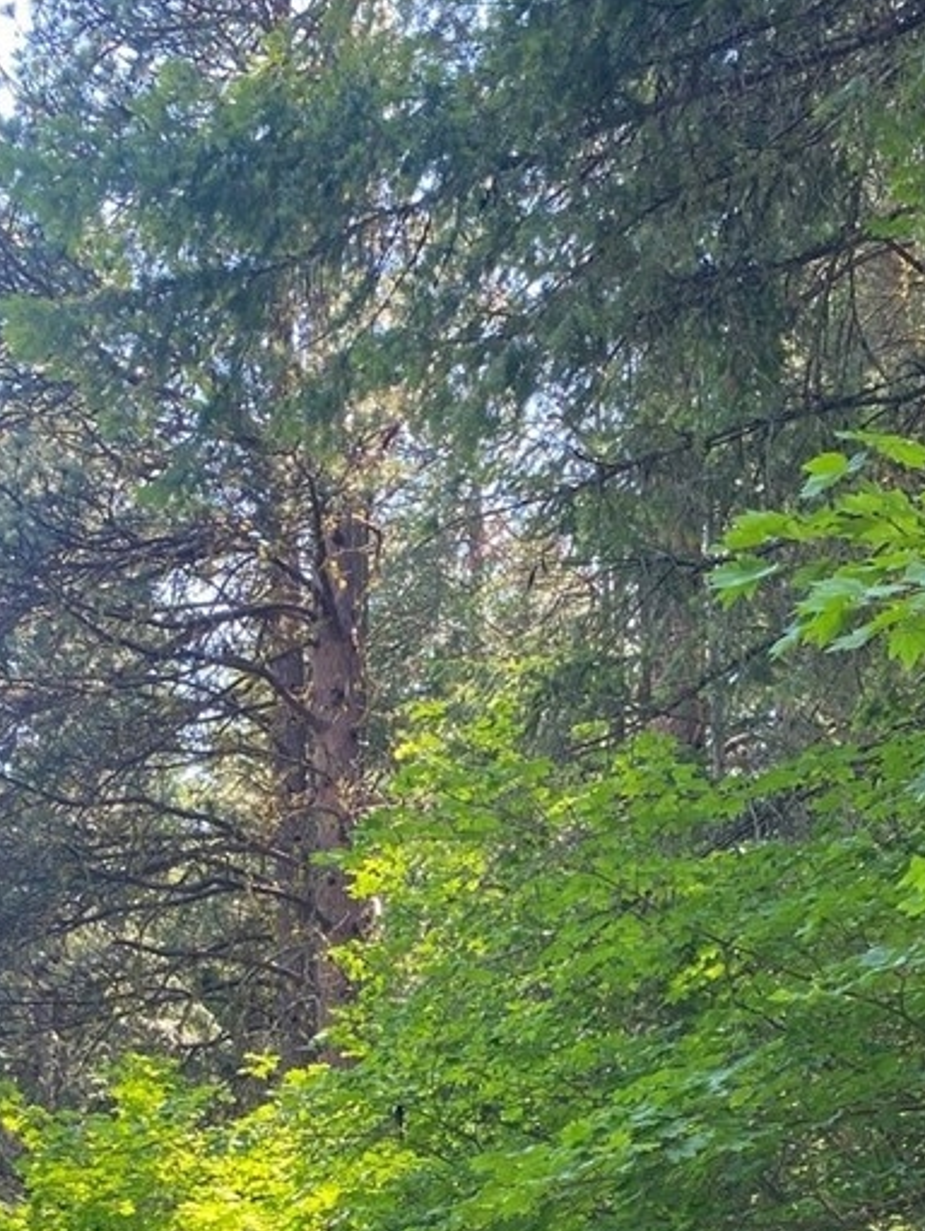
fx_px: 2171
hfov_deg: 24.0
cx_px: 414
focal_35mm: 61
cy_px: 1361
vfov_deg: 28.7
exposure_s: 1/122
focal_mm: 4.25
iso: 32
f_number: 1.8
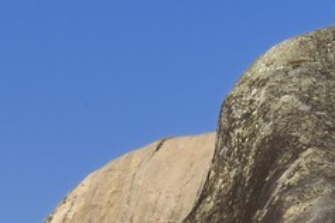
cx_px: 940
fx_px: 2764
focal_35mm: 297
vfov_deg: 4.6
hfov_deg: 6.4
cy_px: 316
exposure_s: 1/250
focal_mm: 44
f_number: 13
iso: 200
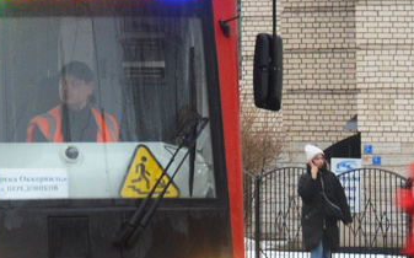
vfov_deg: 2.7
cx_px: -290
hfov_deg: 4.4
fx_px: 5377
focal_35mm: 477
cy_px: -23
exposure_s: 1/10
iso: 400
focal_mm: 70
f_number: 5.6
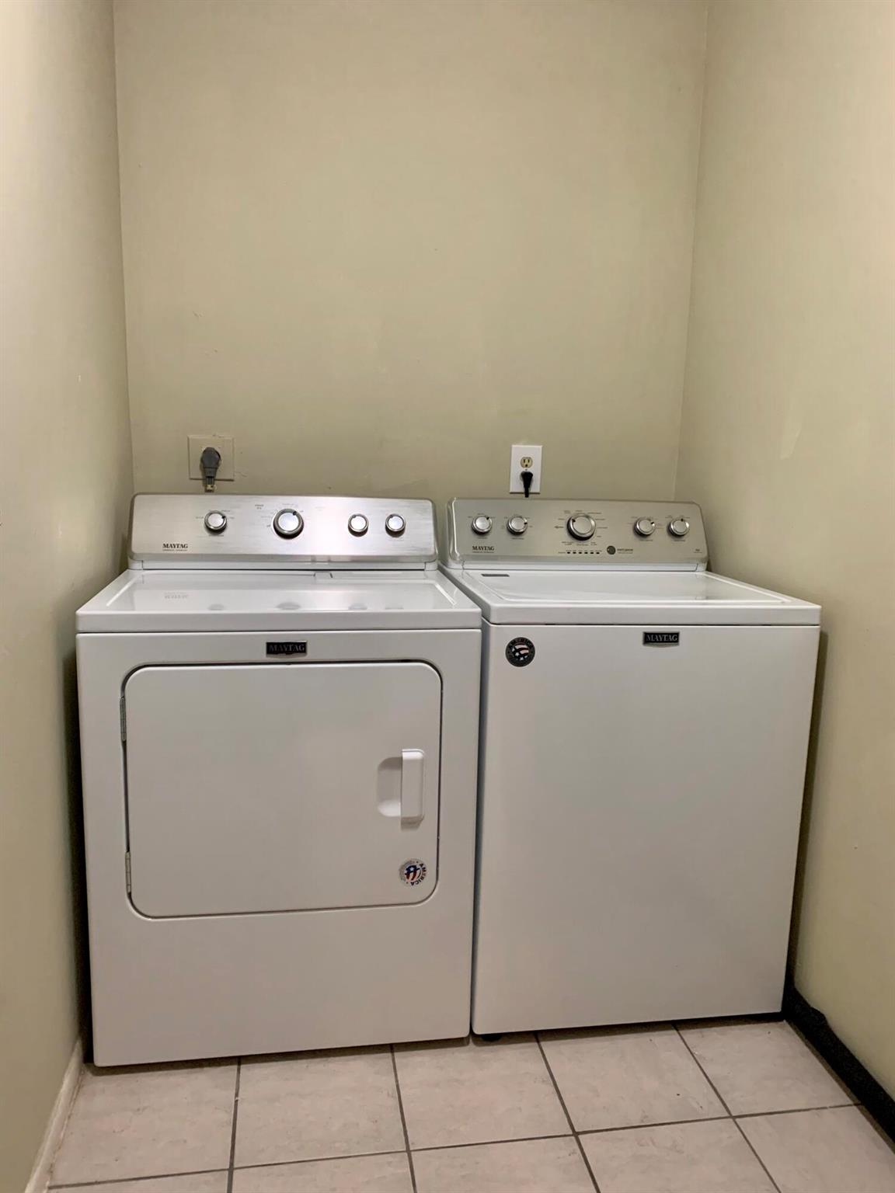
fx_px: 896
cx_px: 448
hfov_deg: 53.1
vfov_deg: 67.3
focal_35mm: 26
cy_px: 596
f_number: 1.8
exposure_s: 1/60
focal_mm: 4.25
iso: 400
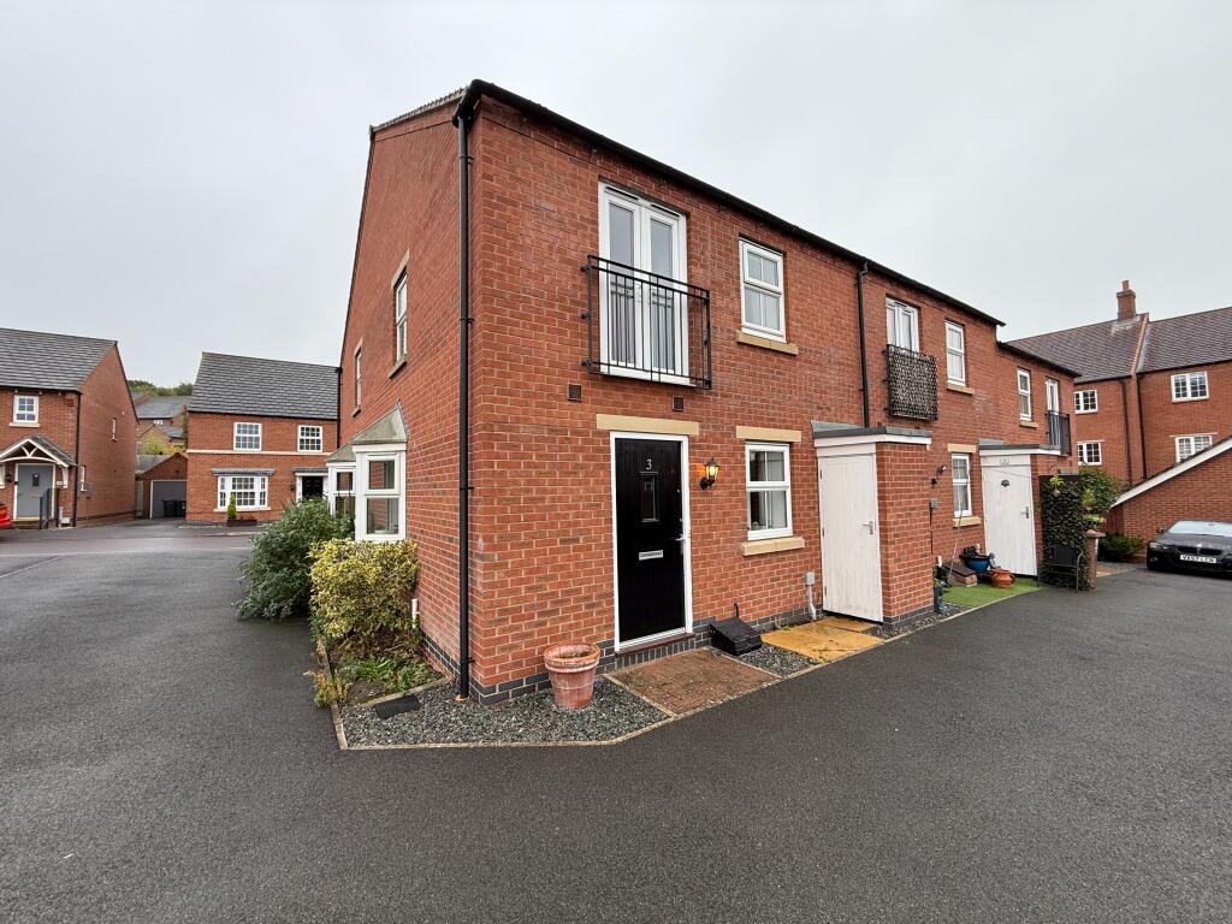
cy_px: 462
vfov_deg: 85.7
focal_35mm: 14
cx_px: 616
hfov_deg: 102.1
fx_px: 498
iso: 64
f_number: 2.2
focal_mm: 2.22
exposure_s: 1/110
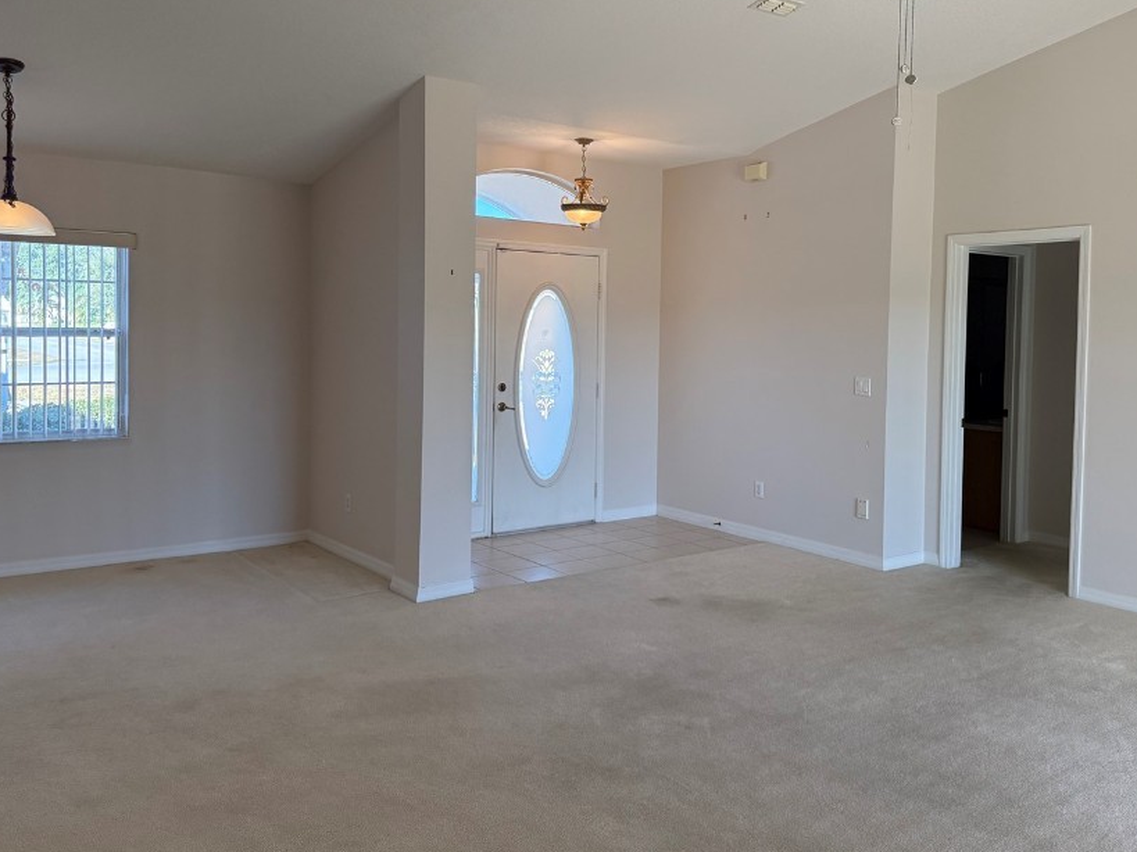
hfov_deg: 59.9
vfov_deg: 46.7
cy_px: 368
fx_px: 985
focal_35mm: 30
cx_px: 625
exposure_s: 1/225
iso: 160
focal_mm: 6.76
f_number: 1.78
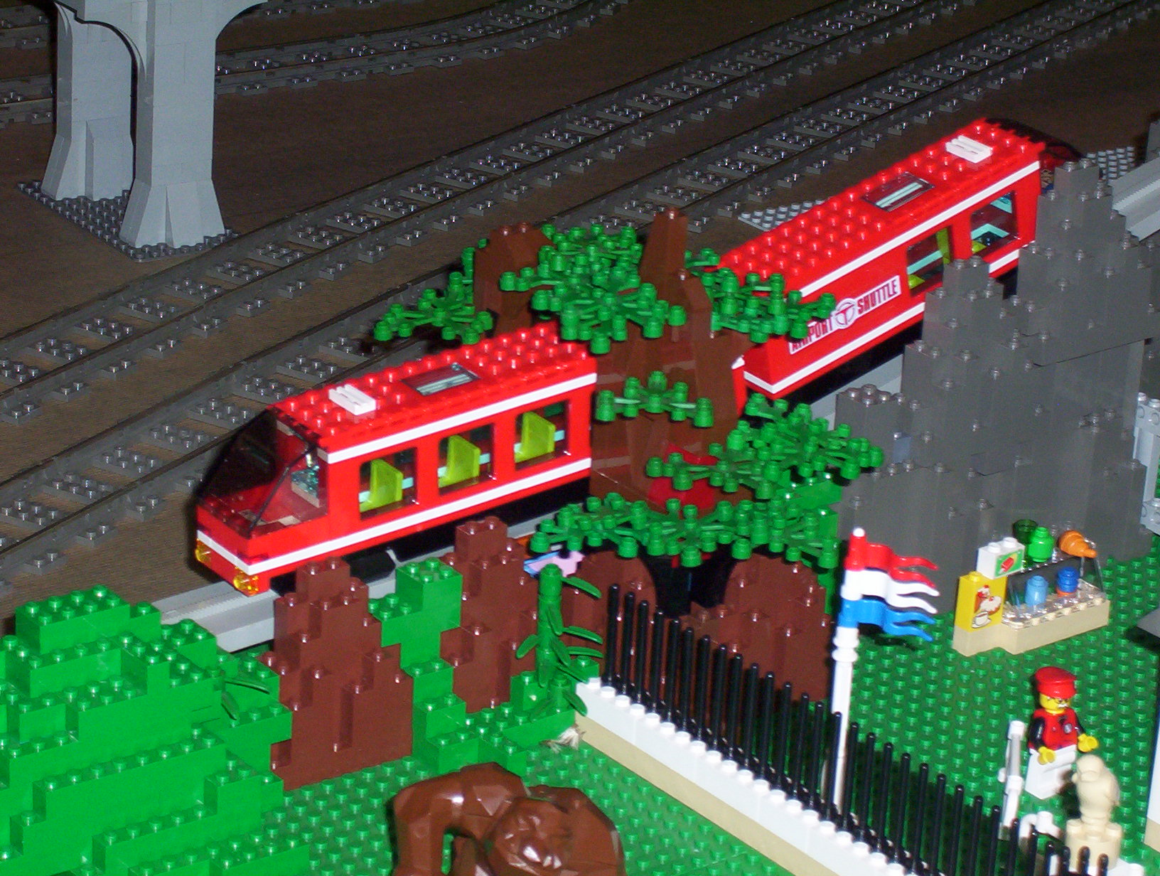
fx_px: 4165
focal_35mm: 124
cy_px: 438
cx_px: 580
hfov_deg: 15.9
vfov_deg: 12.0
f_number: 4.62
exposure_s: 1/125
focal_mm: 16.3
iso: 140
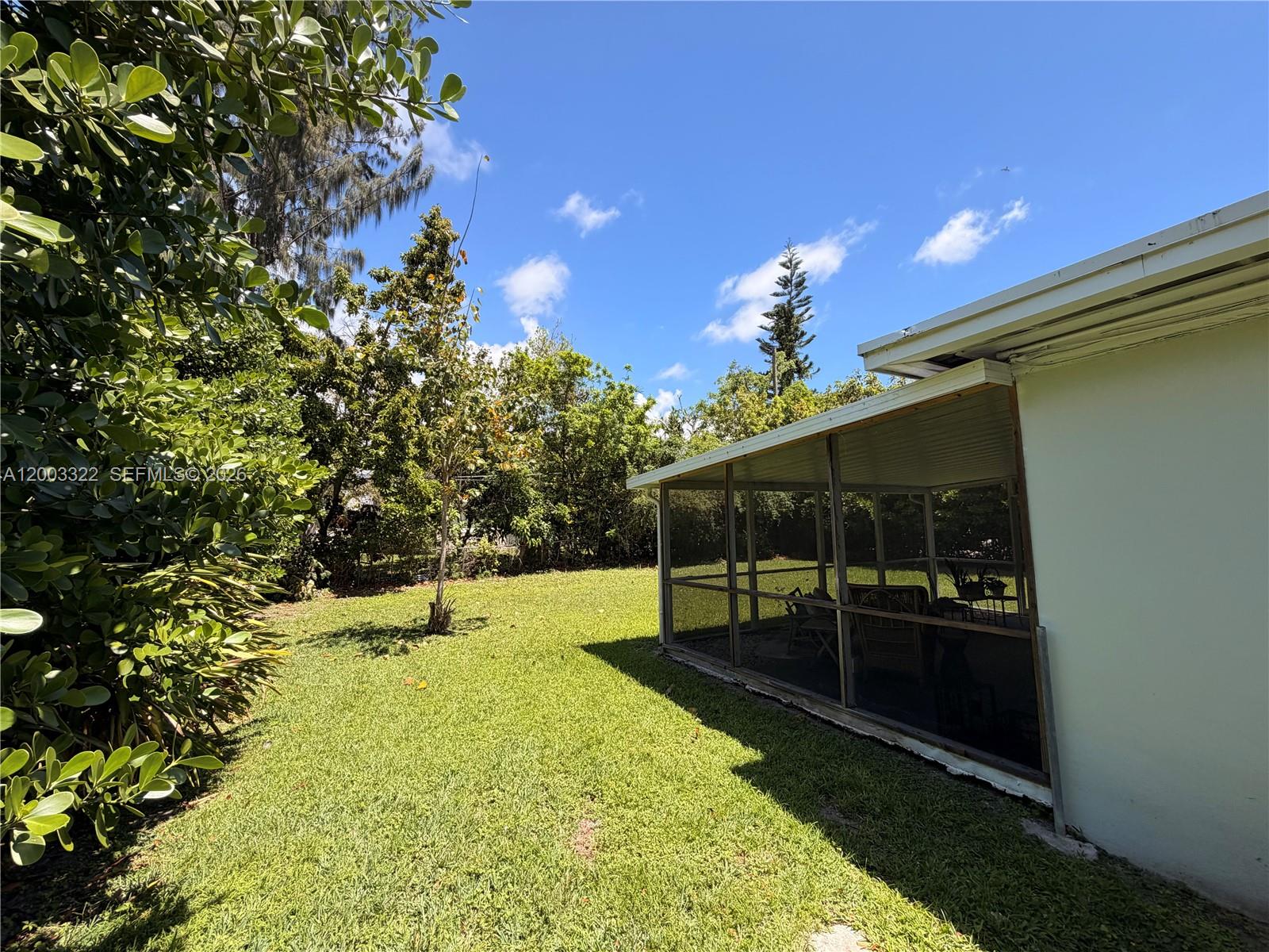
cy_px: 476
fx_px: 513
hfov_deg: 102.1
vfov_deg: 85.7
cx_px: 634
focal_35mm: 14
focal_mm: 2.22
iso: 40
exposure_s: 1/770
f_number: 2.2
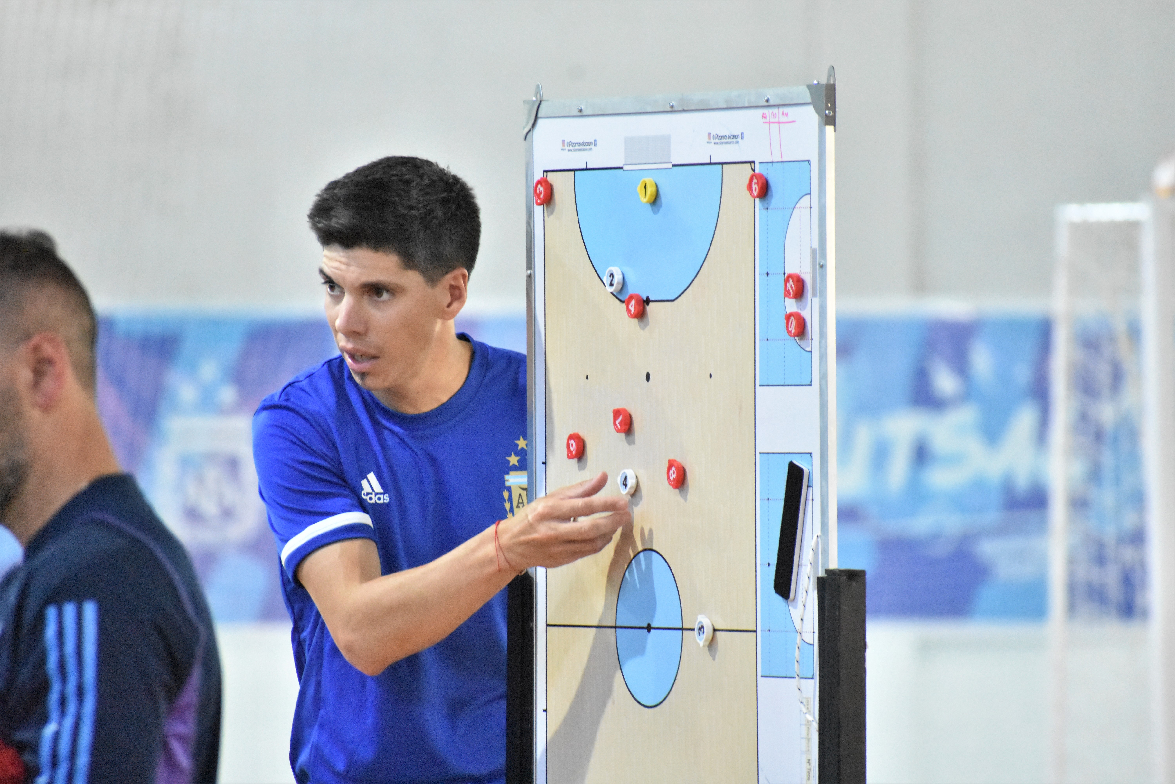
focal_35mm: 405
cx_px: 588
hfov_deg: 5.1
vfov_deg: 3.4
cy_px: 392
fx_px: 13218
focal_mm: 270
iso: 12800
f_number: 6.3
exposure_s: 1/250
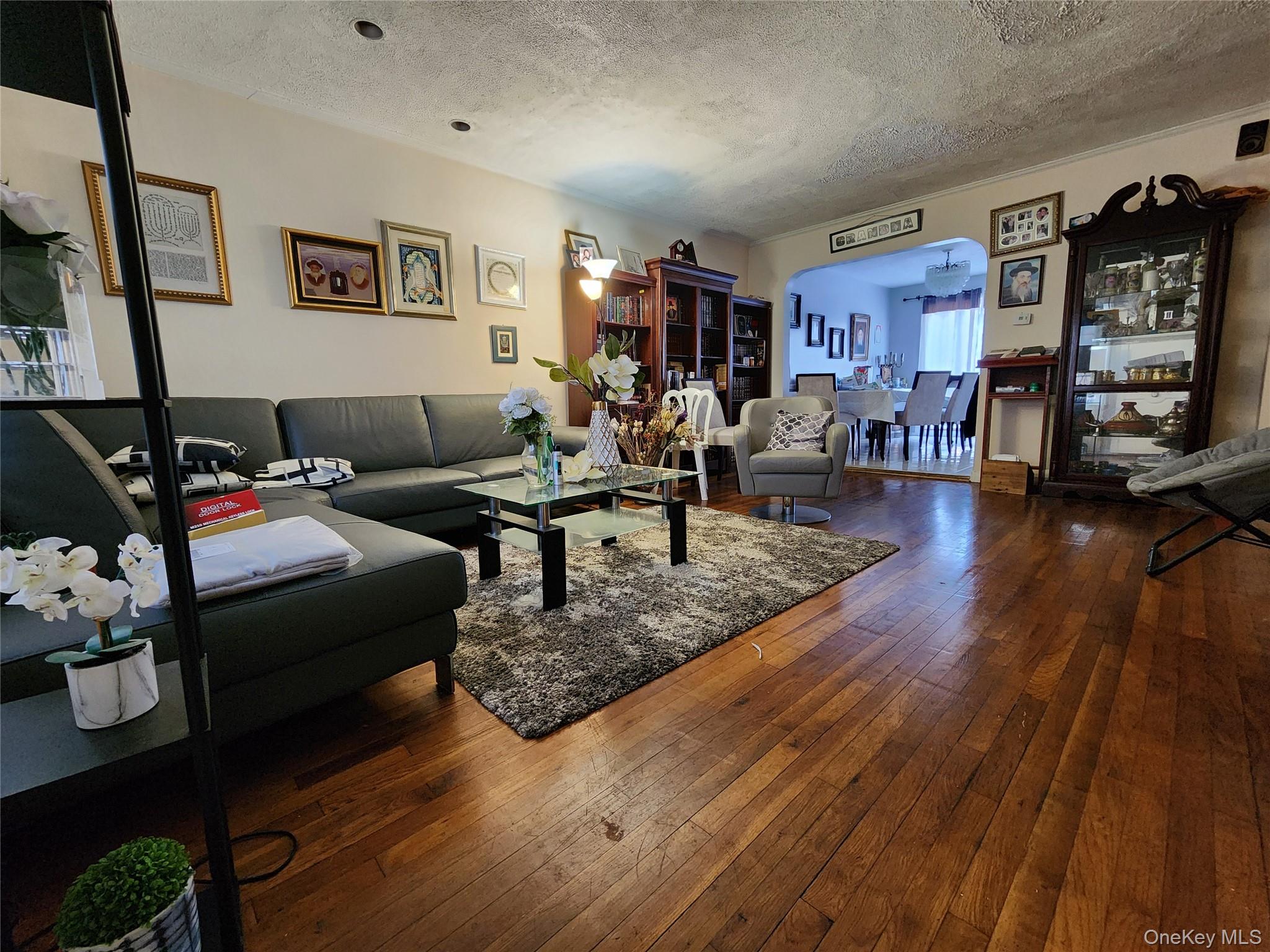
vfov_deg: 89.9
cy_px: 476
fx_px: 477
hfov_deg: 106.2
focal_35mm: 13
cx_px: 635
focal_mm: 2.2
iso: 500
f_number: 2.2
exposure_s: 1/30
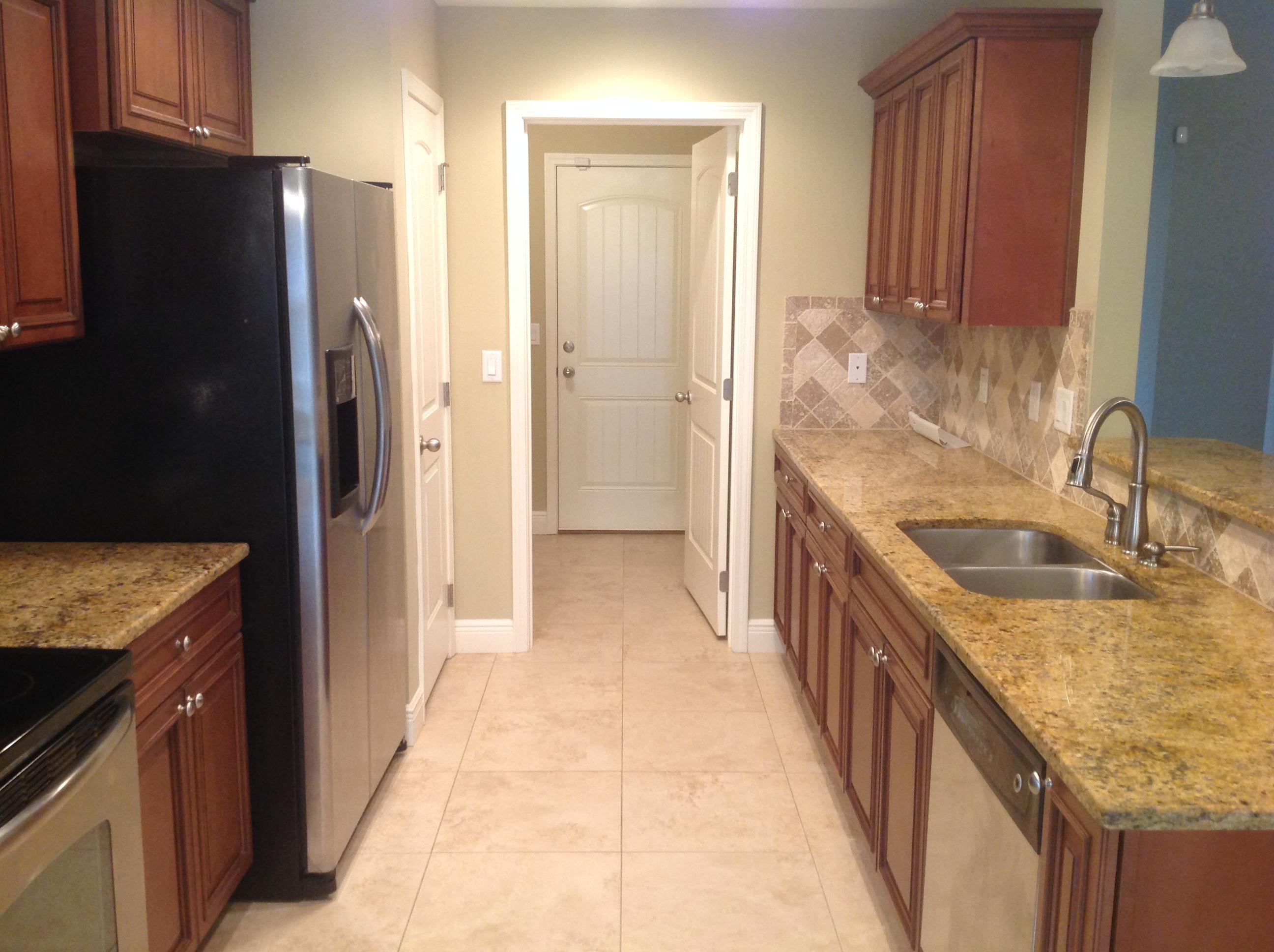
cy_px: 476
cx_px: 637
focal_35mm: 35
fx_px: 1286
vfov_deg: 40.6
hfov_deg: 52.7
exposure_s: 1/15
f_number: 2.4
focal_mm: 4.28
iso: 125
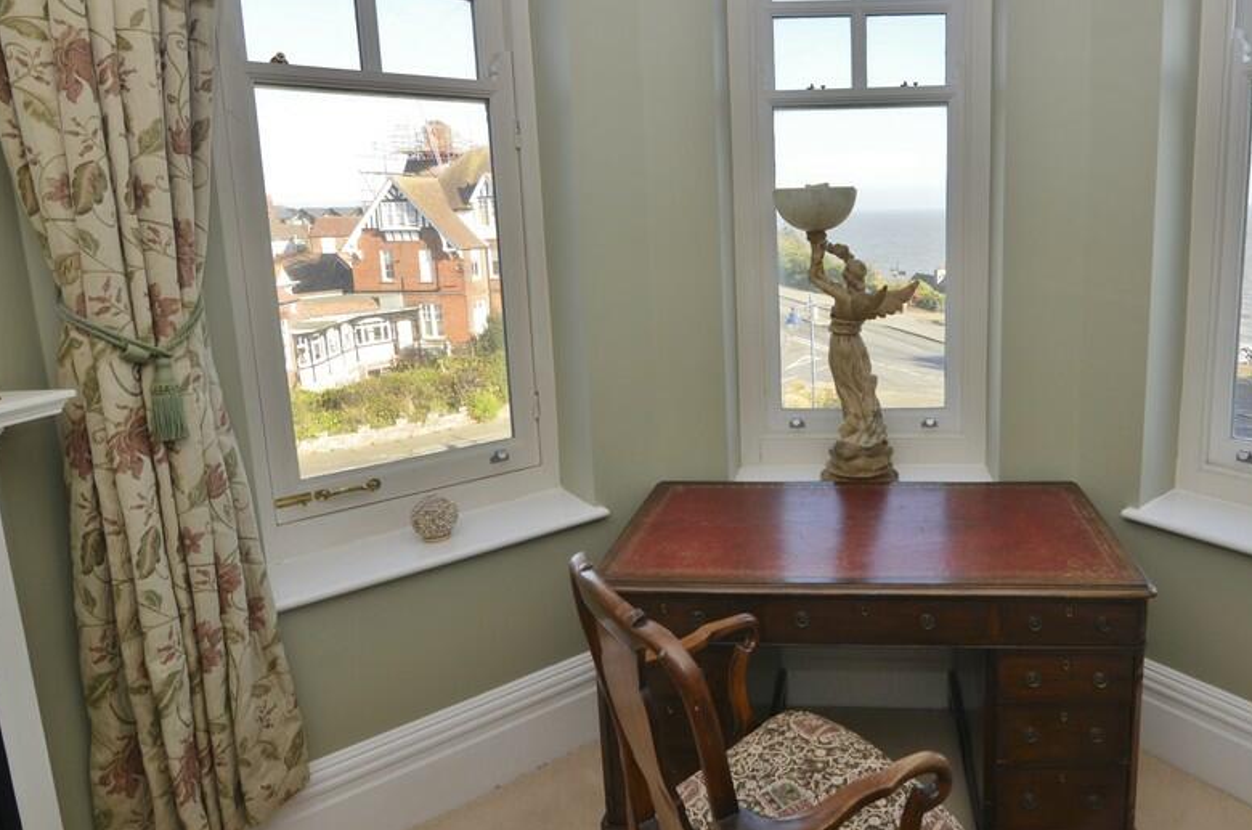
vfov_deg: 57.3
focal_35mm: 22
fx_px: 752
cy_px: 326
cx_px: 811
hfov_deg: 77.6
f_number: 5.6
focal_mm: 11
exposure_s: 1/125
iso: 140
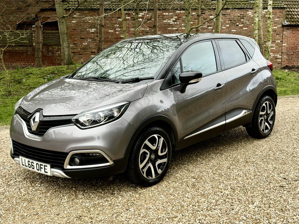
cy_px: 112
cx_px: 148
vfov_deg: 29.7
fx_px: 423
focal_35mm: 49
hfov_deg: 38.9
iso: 64
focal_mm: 6.76
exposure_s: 1/191
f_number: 1.78
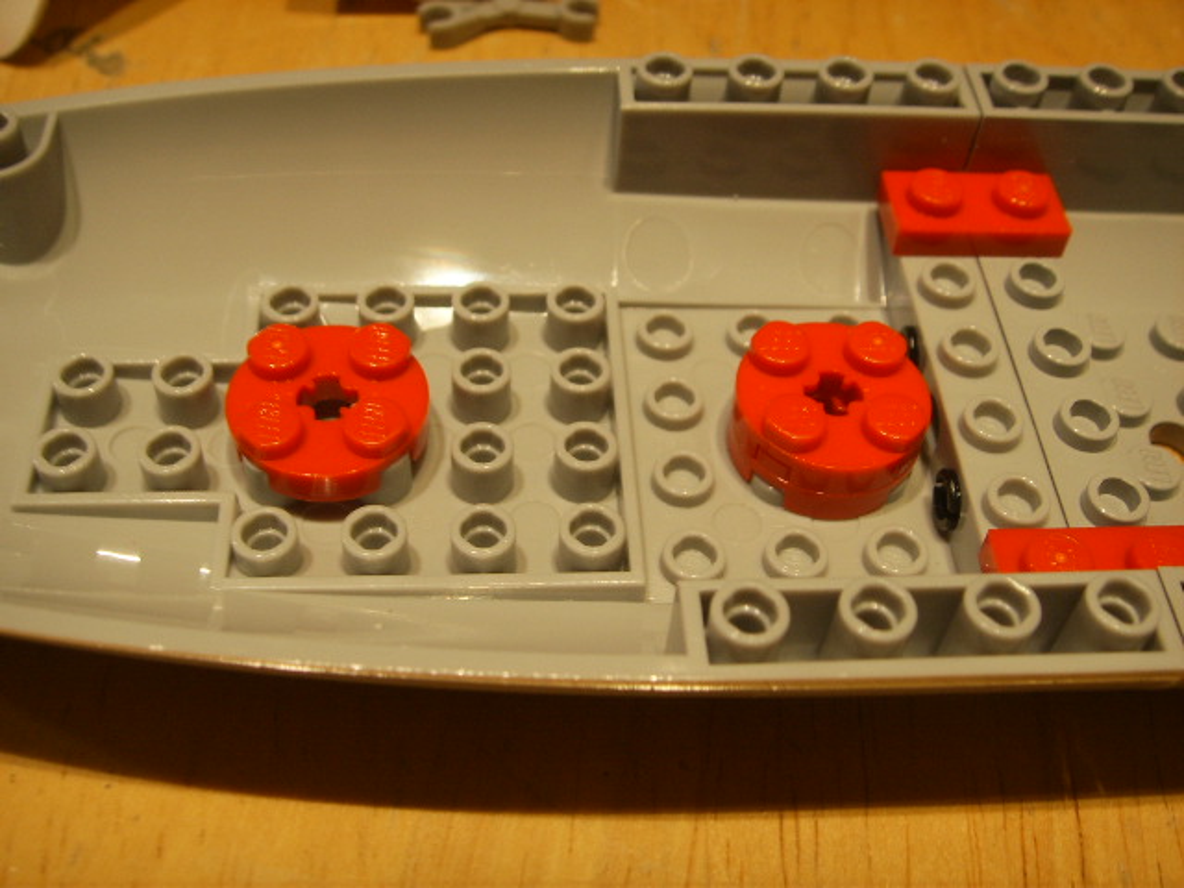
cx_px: 592
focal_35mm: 39
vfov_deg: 36.8
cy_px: 444
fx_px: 1334
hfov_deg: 47.9
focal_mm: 6.6
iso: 63
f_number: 3.5
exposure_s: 1/8
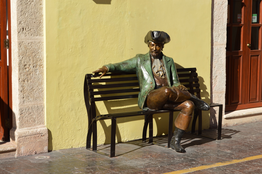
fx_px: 600
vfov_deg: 16.5
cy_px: 87
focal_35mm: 82
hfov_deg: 24.6
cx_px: 131
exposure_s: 1/250
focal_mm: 55
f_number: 8
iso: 100
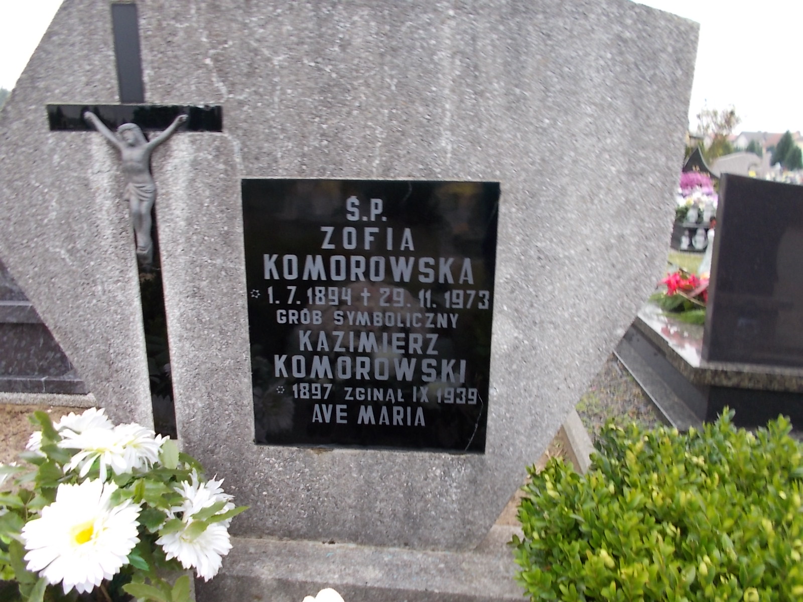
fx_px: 603
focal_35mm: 26
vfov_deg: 53.1
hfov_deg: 67.3
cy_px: 301
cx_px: 402
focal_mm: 4.6
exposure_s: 1/25
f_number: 3.2
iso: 100
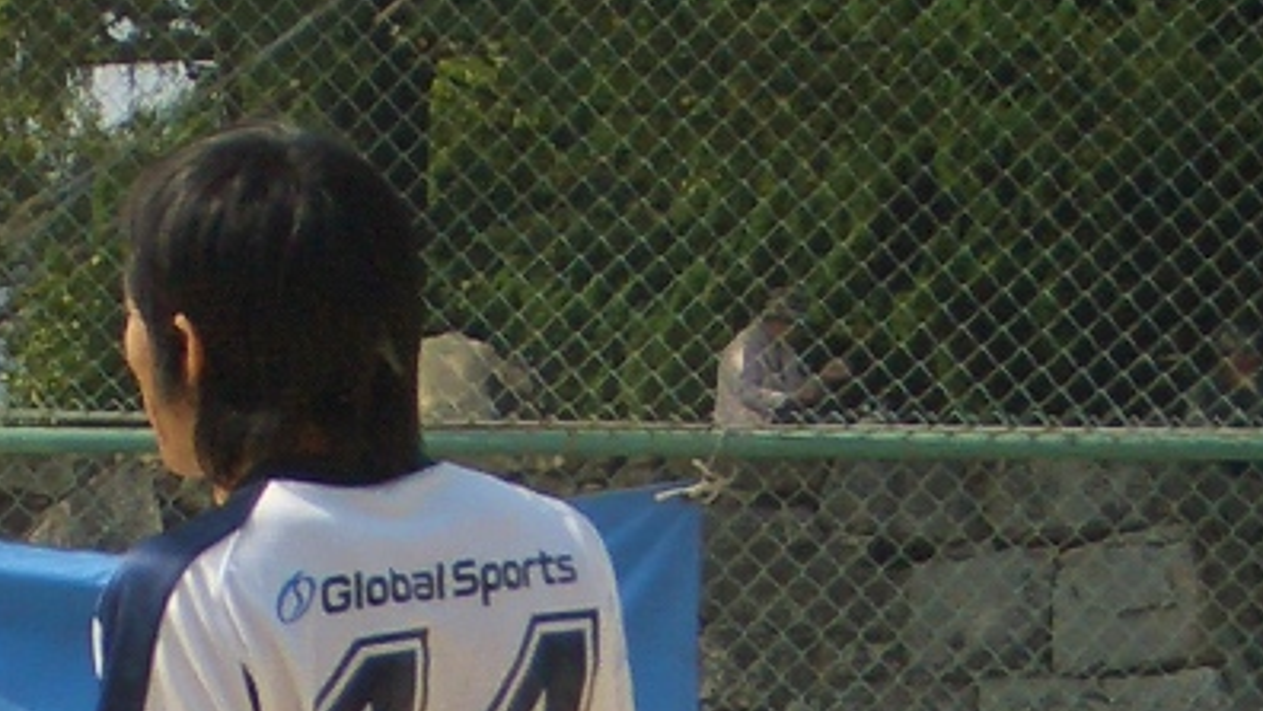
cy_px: 1307
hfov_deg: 4.7
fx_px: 15476
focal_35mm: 462
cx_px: 67
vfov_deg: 2.6
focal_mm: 17.4
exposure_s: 1/400
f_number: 4.8
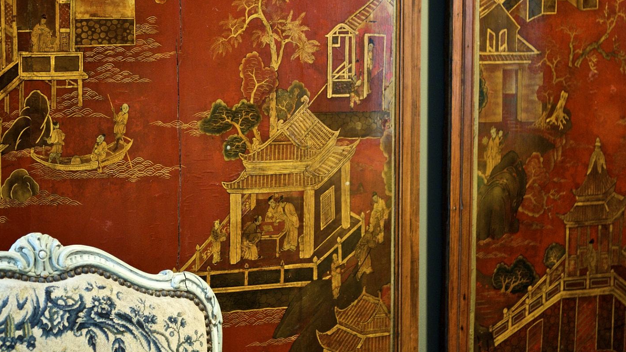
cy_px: 120
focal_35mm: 106
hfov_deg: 20.1
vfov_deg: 11.4
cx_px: 194
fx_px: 1759
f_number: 2.8
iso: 3200
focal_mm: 70
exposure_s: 1/25
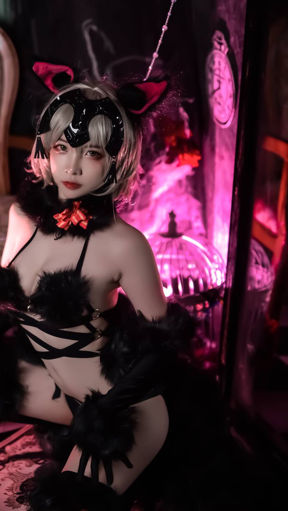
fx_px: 1168
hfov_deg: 14.0
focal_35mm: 86
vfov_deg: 24.7
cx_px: 62
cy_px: 253
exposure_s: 1/250
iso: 64
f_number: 1.4
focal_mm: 50
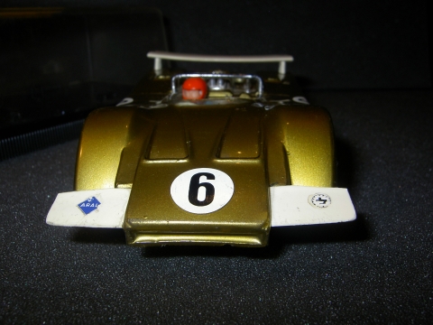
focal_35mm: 34
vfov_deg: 41.8
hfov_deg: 54.0
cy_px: 162
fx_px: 425
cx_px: 216
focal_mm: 5.6
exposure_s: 1/60
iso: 50
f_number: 4.7
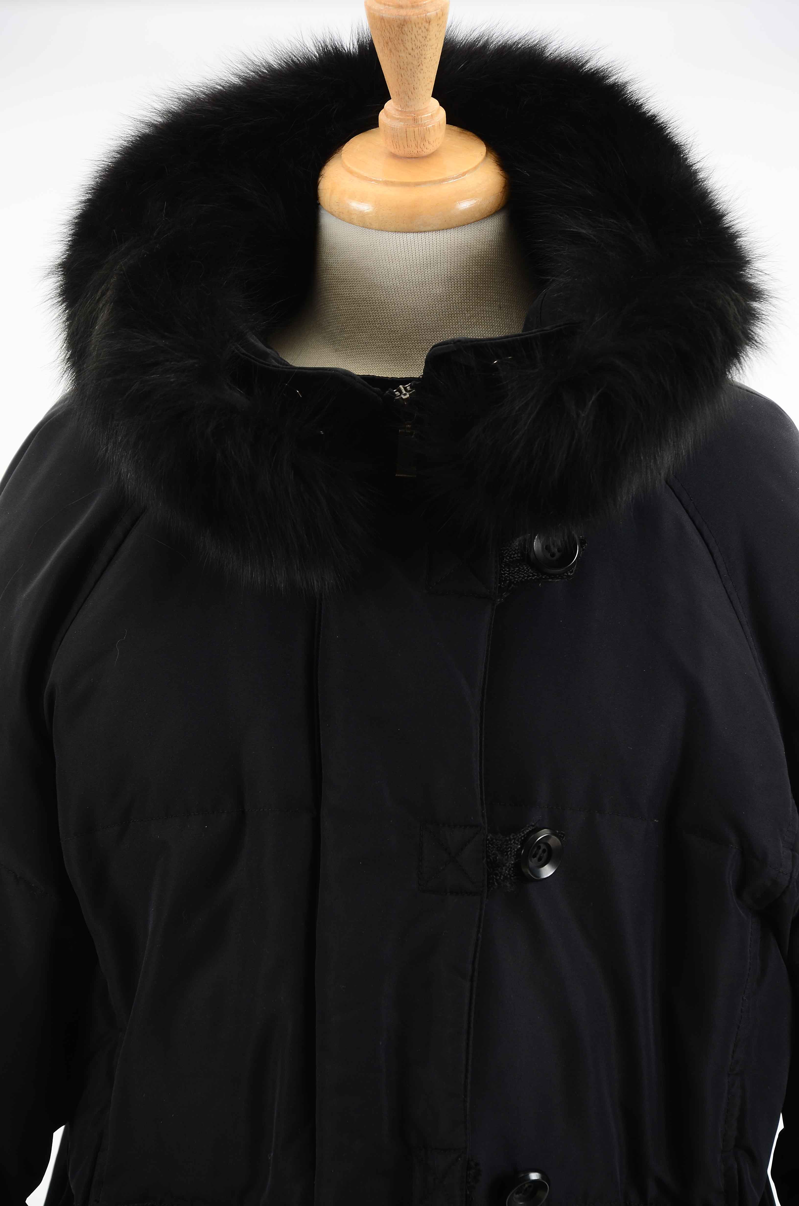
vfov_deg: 13.1
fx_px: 5267
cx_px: 400
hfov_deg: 8.7
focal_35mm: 158
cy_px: 603
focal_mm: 105
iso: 160
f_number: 7.1
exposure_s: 1/80
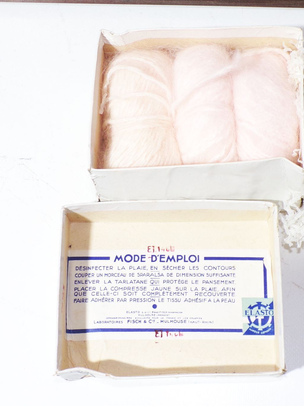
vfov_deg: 33.8
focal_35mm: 57
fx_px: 668
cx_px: 221
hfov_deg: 25.4
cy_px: 201
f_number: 3.4
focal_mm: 7.6
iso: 80
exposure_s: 1/70
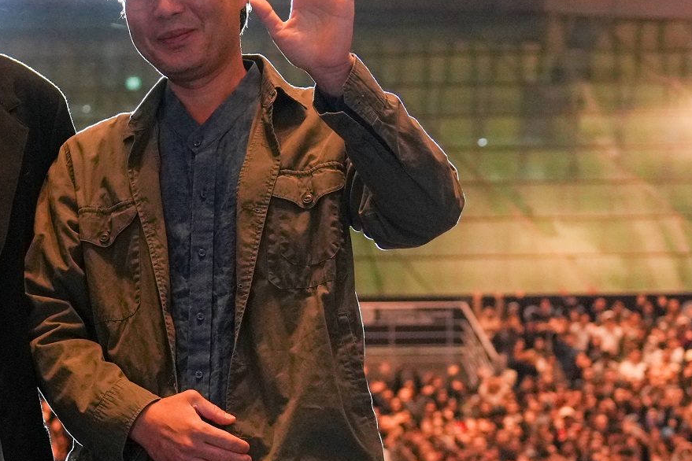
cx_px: -62
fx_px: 2691
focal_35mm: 140
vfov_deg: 9.7
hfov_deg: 14.3
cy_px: 437
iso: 2000
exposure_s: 1/80
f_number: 3.2
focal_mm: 41
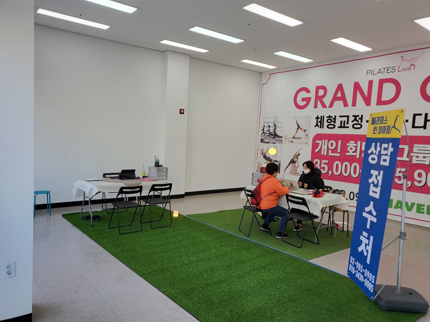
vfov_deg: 53.1
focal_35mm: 26
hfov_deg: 67.3
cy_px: 161
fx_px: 323
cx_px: 215
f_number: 1.8
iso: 50
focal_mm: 4.25
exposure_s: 1/170
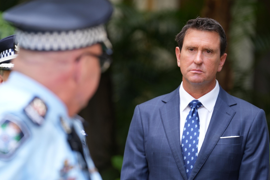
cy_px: 103
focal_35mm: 267
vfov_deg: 5.1
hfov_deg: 7.7
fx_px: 2002
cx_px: 133
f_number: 4
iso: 250
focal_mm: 200
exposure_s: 1/200
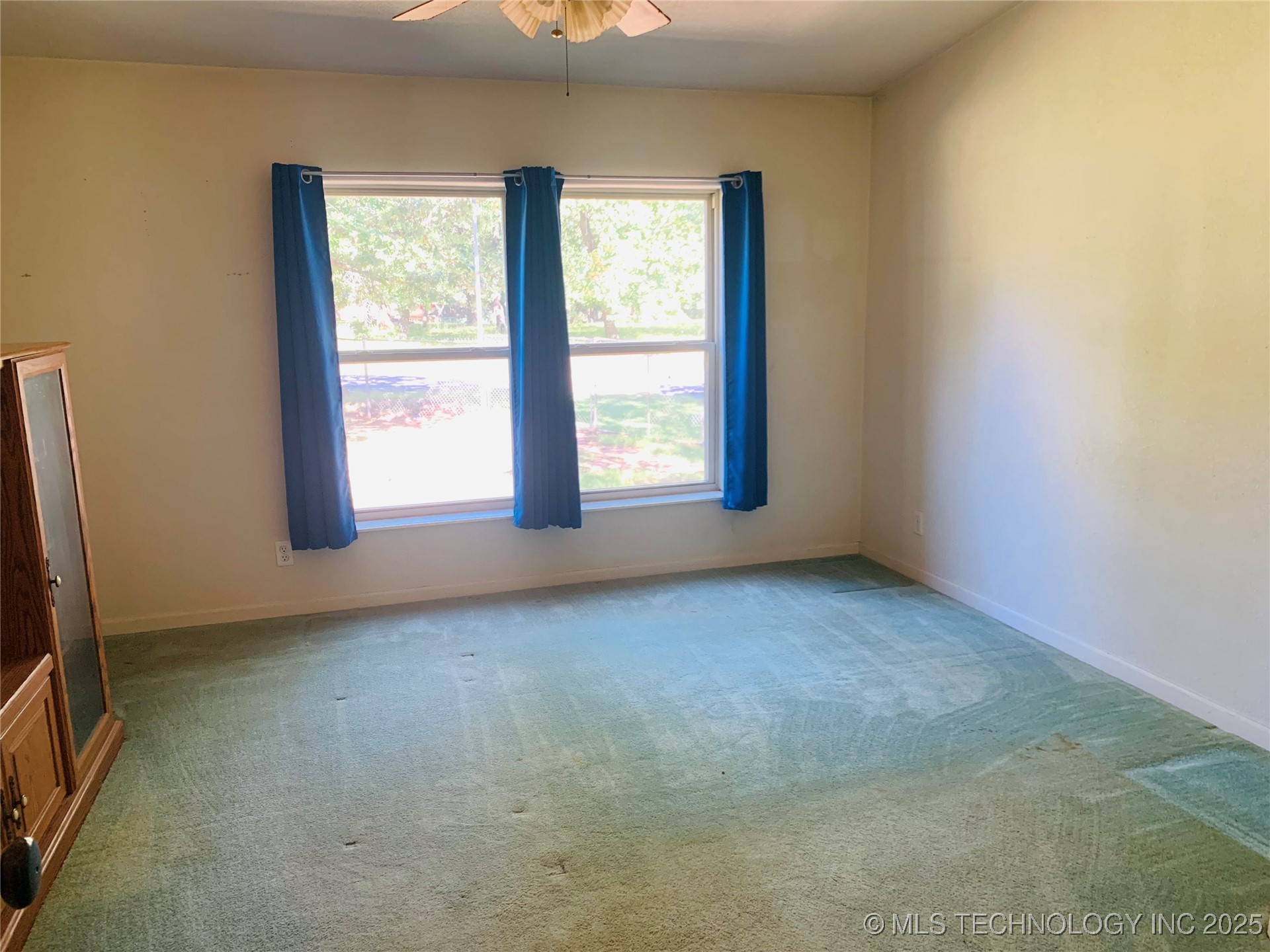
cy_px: 476
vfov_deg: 53.1
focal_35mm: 26
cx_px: 635
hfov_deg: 67.3
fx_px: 954
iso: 125
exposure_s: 1/60
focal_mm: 4.25
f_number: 1.8
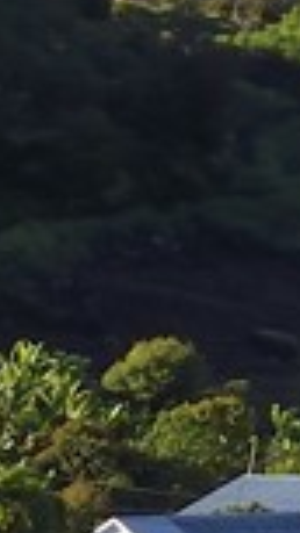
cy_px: -319
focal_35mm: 285
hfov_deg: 3.2
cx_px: 2529
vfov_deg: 7.4
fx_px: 4033
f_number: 11
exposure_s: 1/250
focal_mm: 26
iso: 200
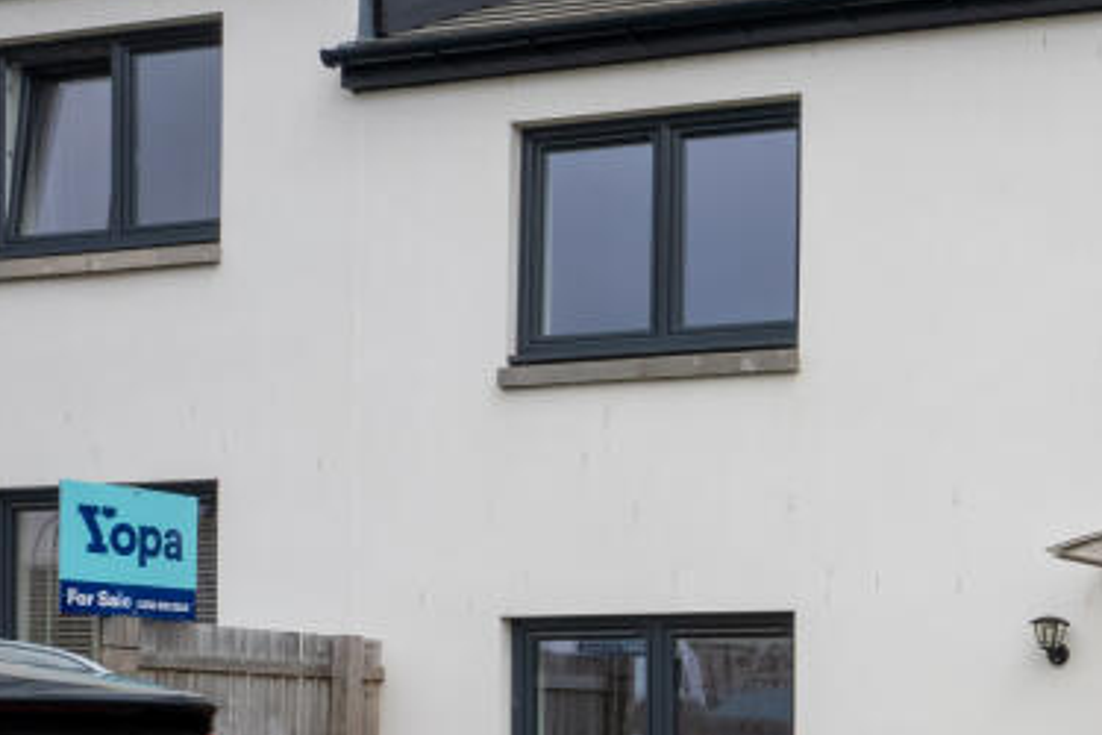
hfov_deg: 29.8
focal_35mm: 60
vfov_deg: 21.7
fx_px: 1837
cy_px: 750
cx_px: 1234
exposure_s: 1/350
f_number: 2.8
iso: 140
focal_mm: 8.38
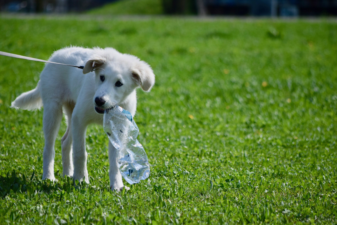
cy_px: 112
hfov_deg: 6.9
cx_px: 168
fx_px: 2808
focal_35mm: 300
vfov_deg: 4.6
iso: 400
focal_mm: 200
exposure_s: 1/1600
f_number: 7.1
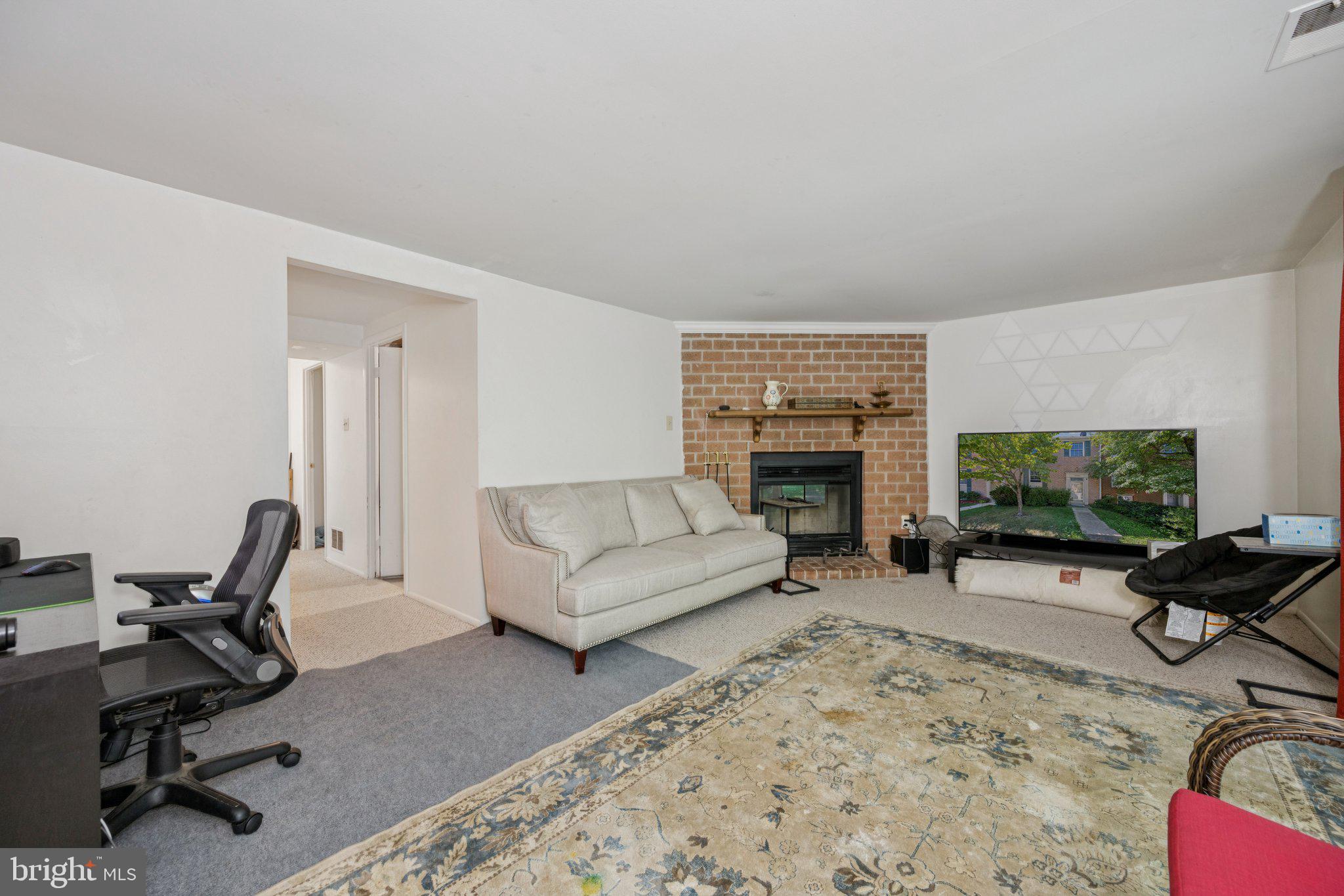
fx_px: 523
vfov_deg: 81.2
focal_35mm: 14
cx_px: 672
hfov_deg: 104.3
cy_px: 448
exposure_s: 1/1.67
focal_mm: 14
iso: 400
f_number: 7.1
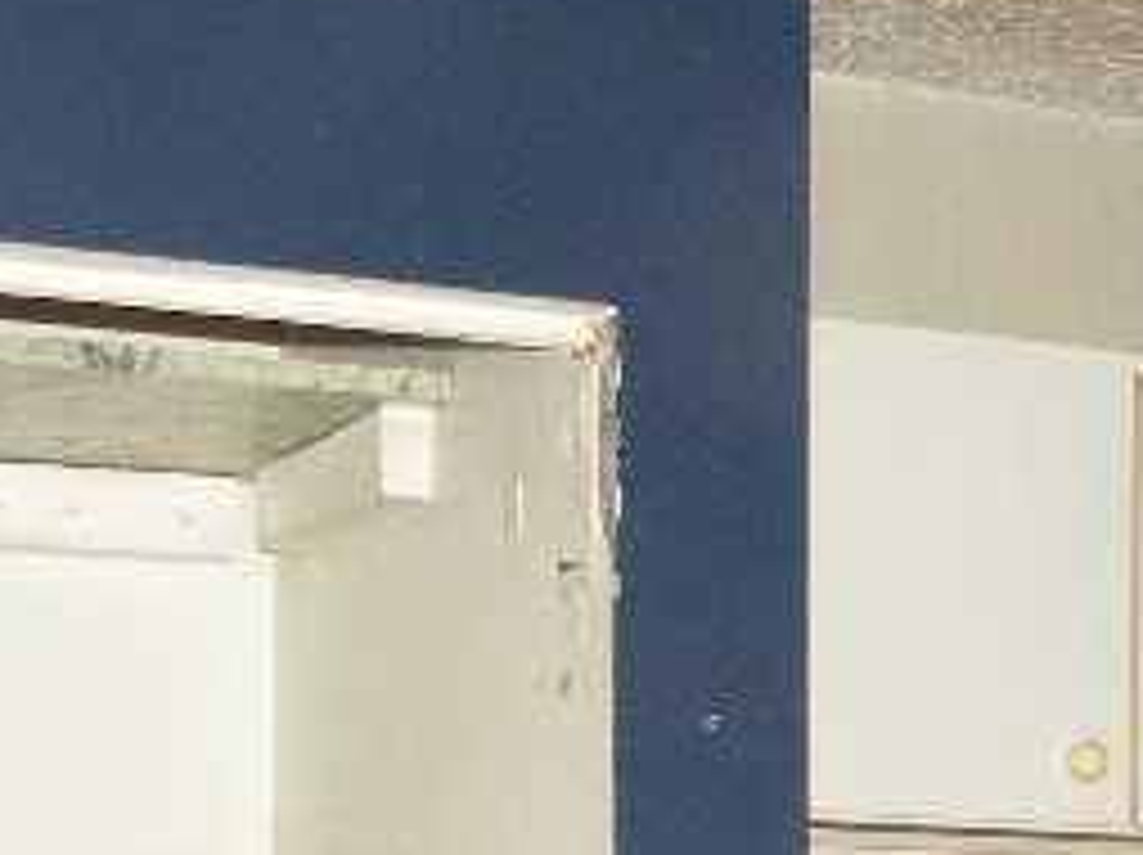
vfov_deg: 13.0
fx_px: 3596
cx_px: 1143
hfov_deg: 17.6
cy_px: 1156
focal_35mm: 109
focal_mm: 4.7
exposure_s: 1/60
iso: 207
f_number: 2.8
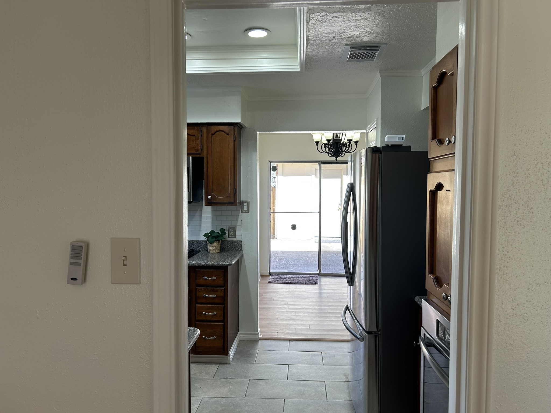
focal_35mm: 26
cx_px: 276
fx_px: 414
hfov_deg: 67.3
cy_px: 206
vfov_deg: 53.1
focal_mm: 5.7
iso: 50
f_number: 1.5
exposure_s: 1/120
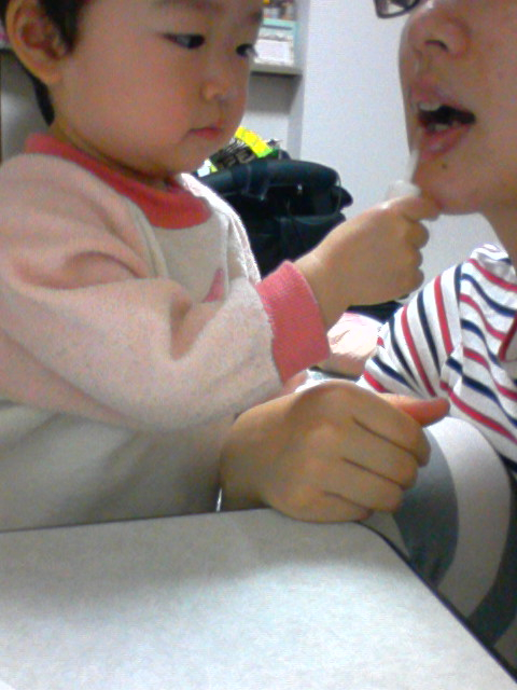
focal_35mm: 29
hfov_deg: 48.2
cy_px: 345
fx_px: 577
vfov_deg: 61.7
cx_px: 258
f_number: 2.8
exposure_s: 1/10.3
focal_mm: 1.5
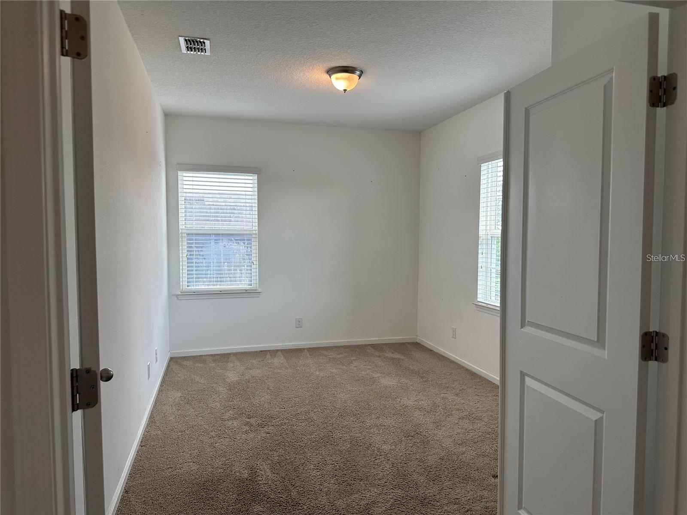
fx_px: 476
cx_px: 344
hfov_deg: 71.6
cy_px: 258
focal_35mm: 24
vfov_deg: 56.8
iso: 125
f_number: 1.78
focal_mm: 6.86
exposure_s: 1/145
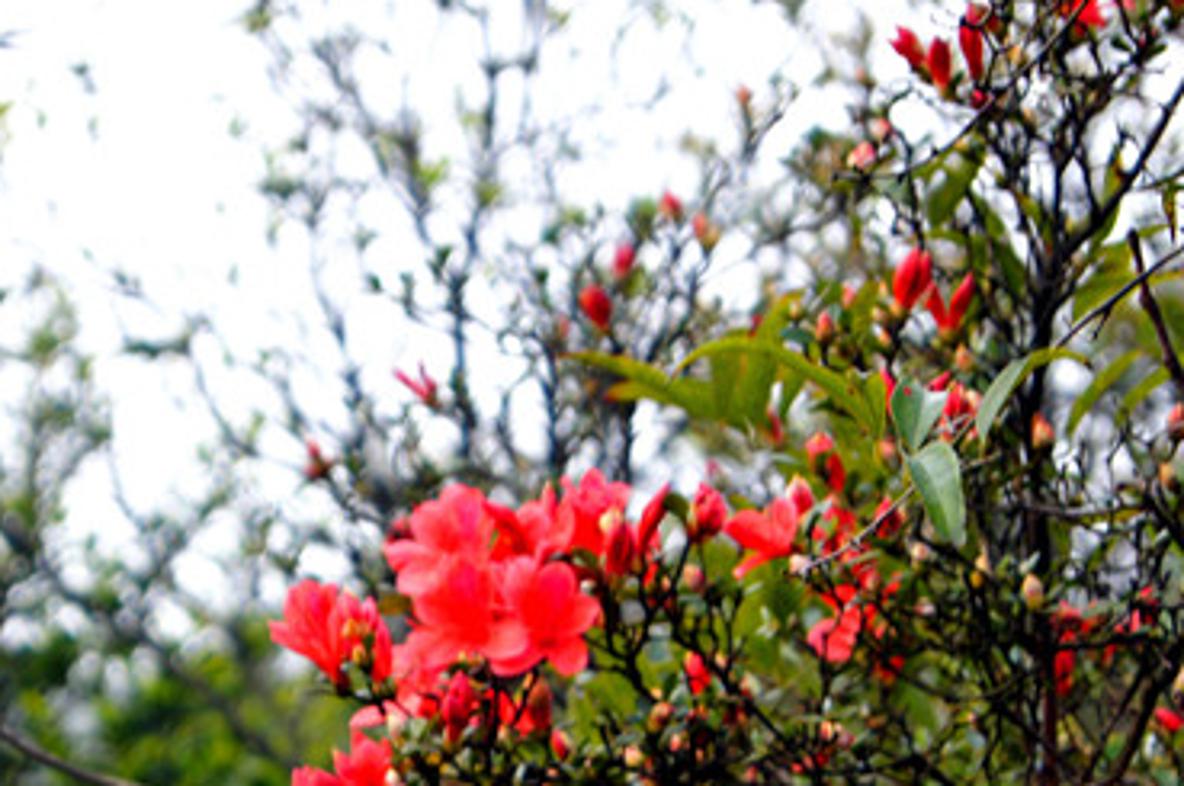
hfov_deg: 11.5
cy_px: 730
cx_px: 545
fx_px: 5882
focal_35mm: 179
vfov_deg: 7.6
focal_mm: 55
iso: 100
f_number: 5.6
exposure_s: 1/160
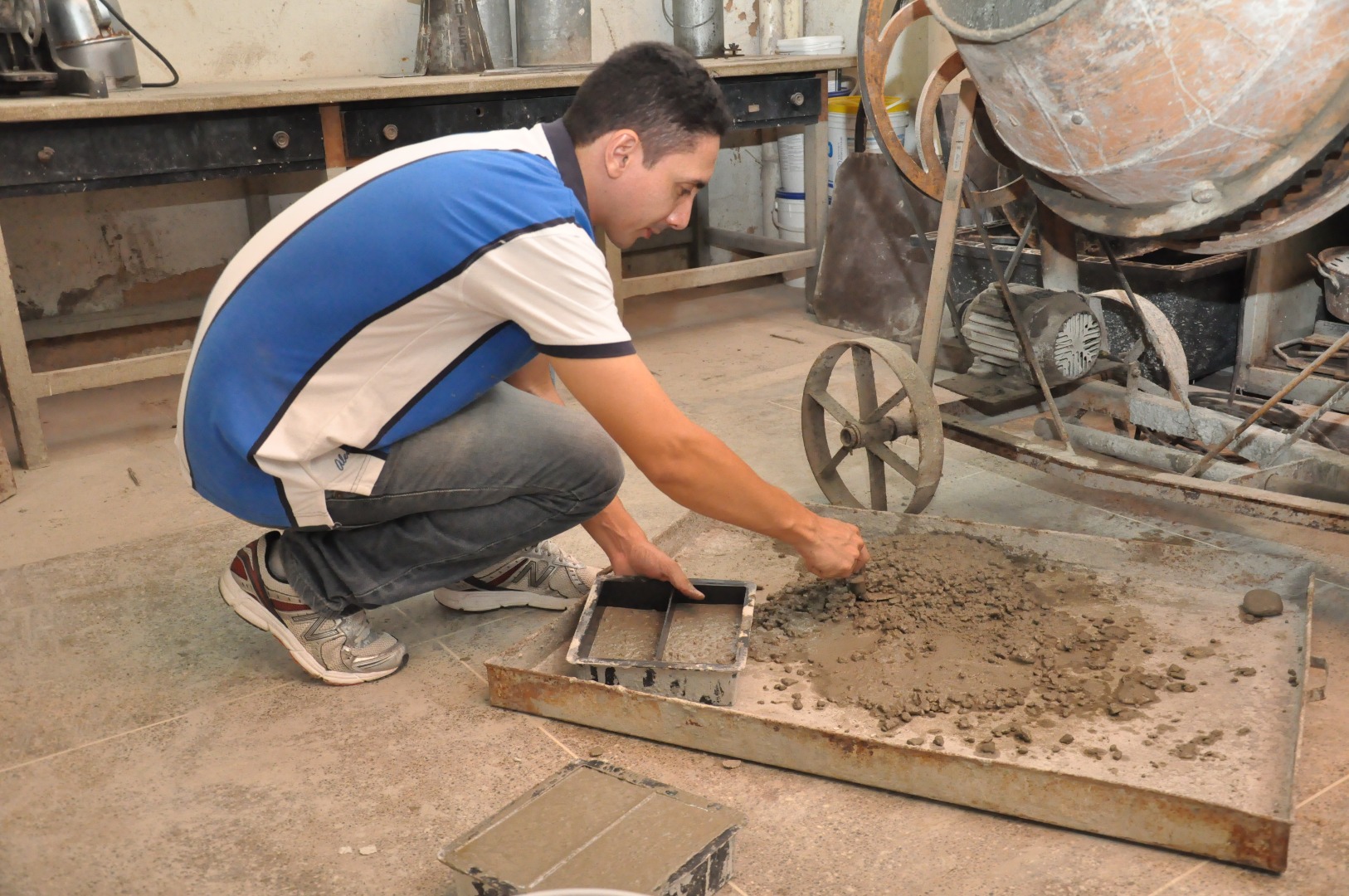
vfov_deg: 36.8
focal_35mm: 36
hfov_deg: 53.2
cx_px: 674
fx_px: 1347
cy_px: 448
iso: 2800
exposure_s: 1/200
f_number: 3.8
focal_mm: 24
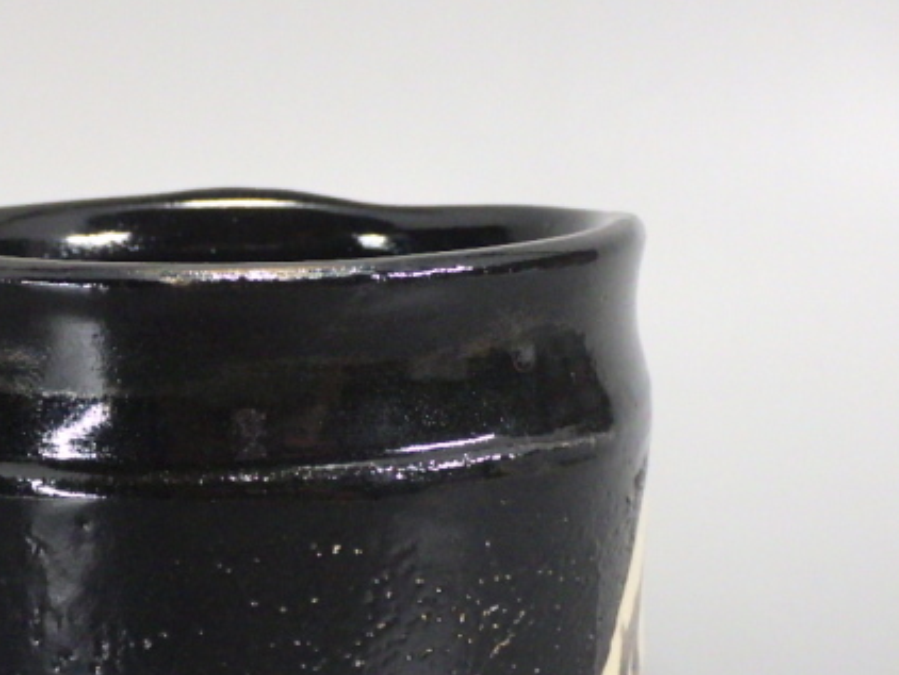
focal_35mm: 94
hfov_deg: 20.7
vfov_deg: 15.7
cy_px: 475
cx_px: 245
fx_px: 2443
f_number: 4.6
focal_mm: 11.1
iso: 400
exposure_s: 1/25
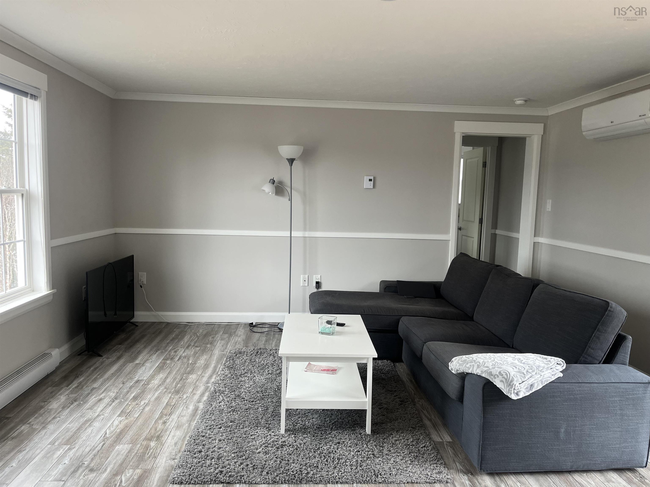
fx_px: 488
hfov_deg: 67.3
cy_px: 244
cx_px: 325
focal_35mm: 26
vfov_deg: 53.1
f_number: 1.6
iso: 80
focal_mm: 5.1
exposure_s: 1/121
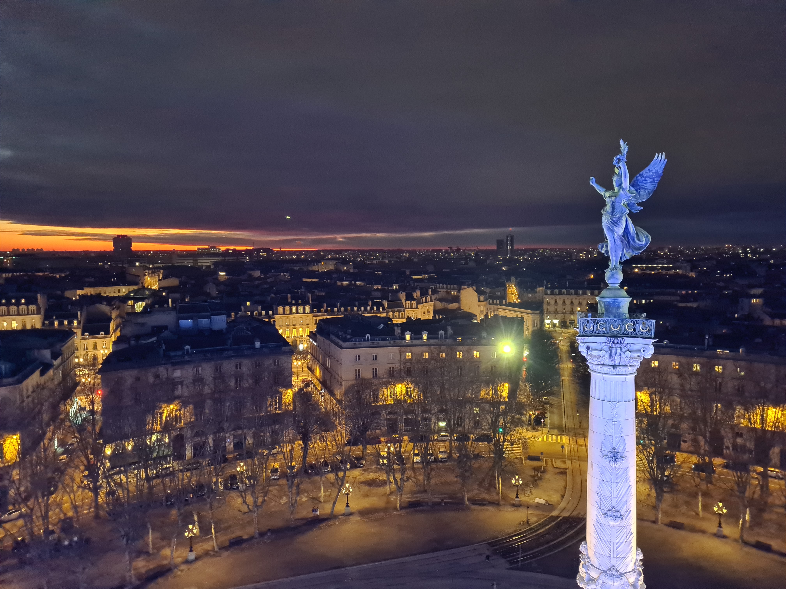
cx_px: 393
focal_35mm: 26
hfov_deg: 67.3
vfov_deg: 53.1
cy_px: 294
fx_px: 590
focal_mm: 5.4
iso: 1600
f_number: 1.8
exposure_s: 1/25
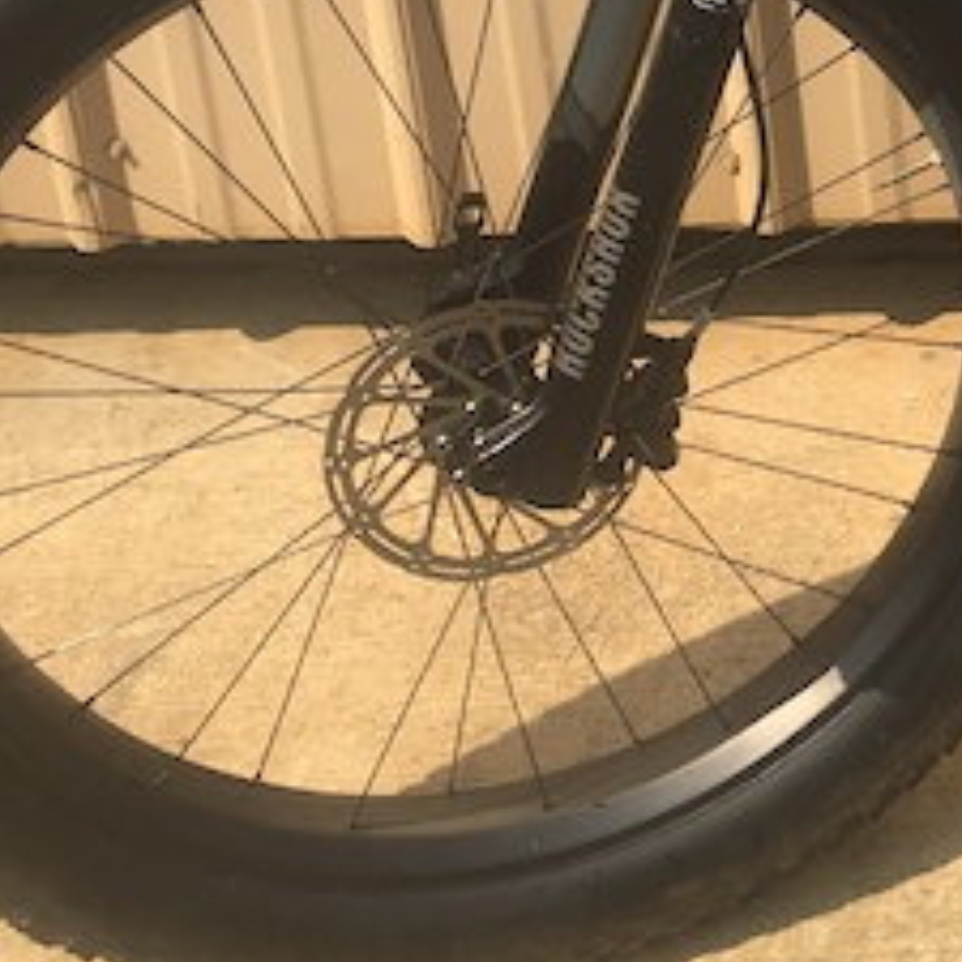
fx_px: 2861
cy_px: -145
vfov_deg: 18.2
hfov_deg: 17.3
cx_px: 1432
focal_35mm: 91
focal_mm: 4.15
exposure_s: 1/1326
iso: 25
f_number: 2.2
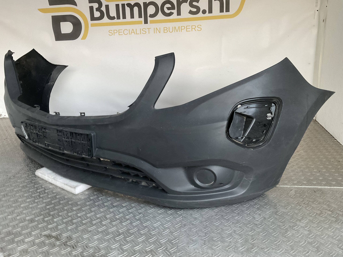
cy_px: 128
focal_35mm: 29
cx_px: 172
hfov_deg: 61.7
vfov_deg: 48.2
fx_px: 287
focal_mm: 3
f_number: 1.8
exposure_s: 1/50
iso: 160
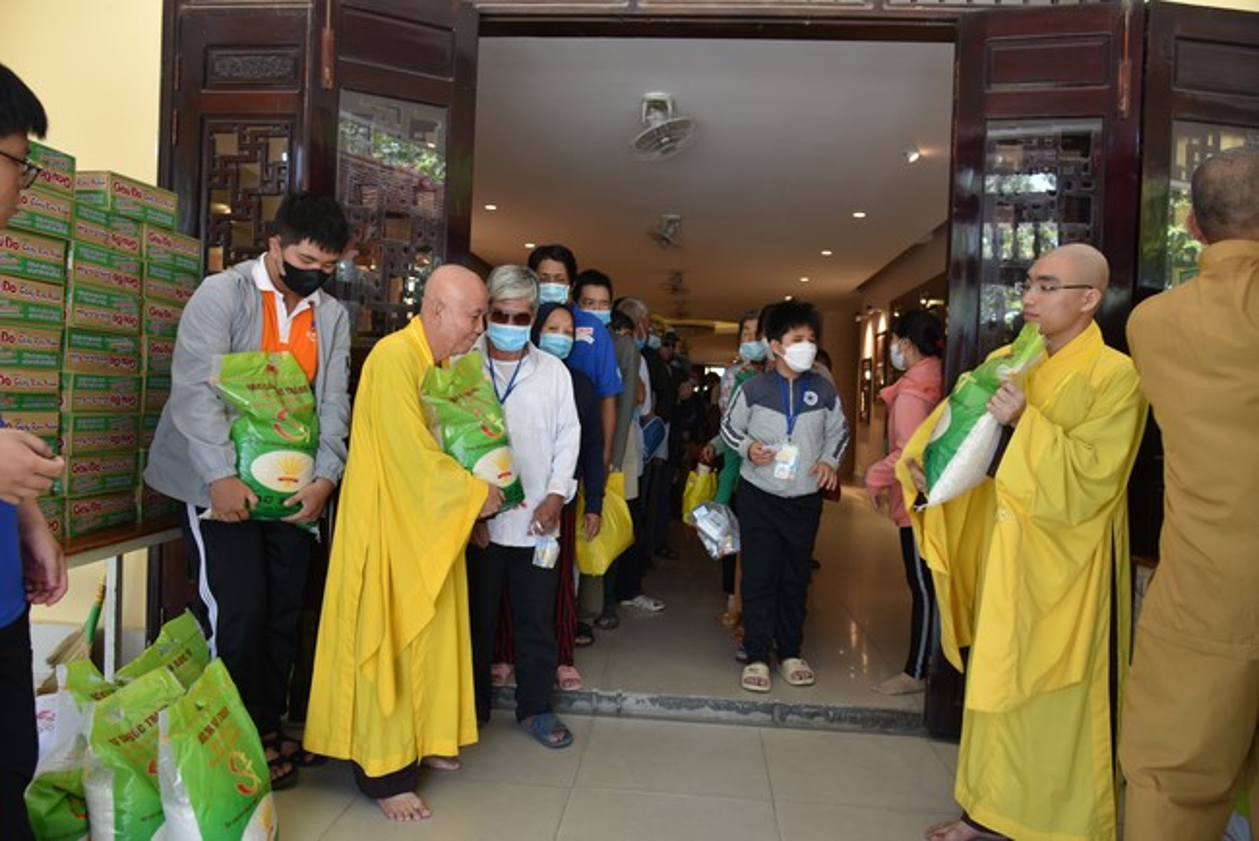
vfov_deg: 53.2
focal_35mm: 24
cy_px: 420
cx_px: 630
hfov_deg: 73.7
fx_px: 840
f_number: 5
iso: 640
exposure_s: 1/100
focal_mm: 24
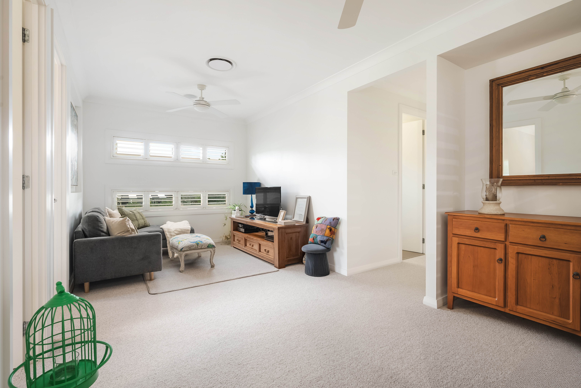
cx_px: 290
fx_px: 266
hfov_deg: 95.0
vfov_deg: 72.1
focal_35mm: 16
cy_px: 194
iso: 500
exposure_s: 1/100
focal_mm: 16.5
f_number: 9
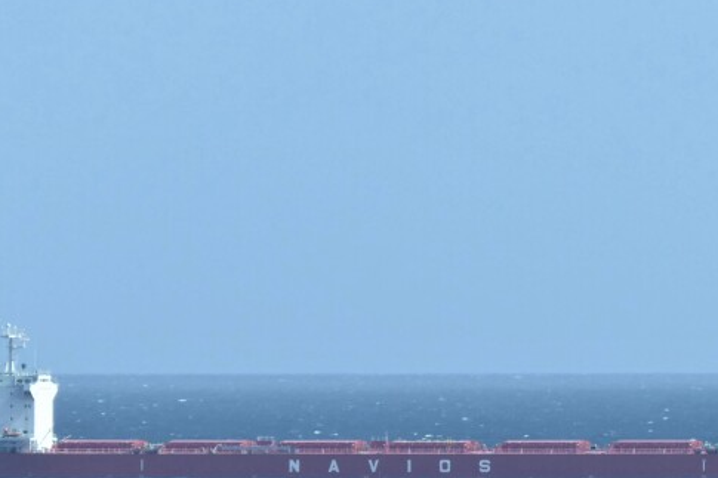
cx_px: 400
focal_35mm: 604
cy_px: 377
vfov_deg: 2.3
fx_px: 12042
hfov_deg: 3.4
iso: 125
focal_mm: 134.2
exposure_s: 1/1300
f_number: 4.5
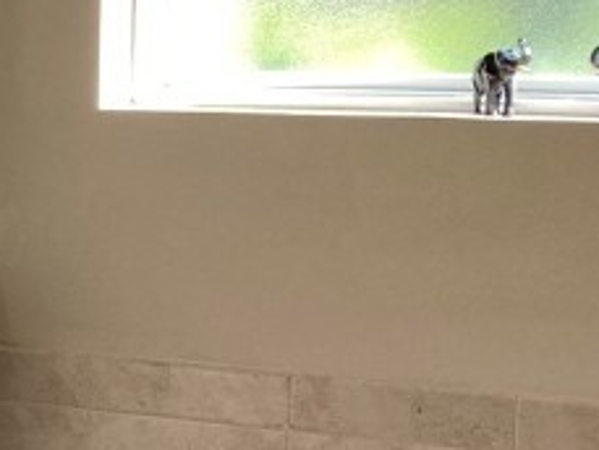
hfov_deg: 15.2
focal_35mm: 125
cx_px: -136
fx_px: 2164
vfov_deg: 11.7
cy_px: 458
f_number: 1.8
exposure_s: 1/120
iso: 32
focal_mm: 3.99
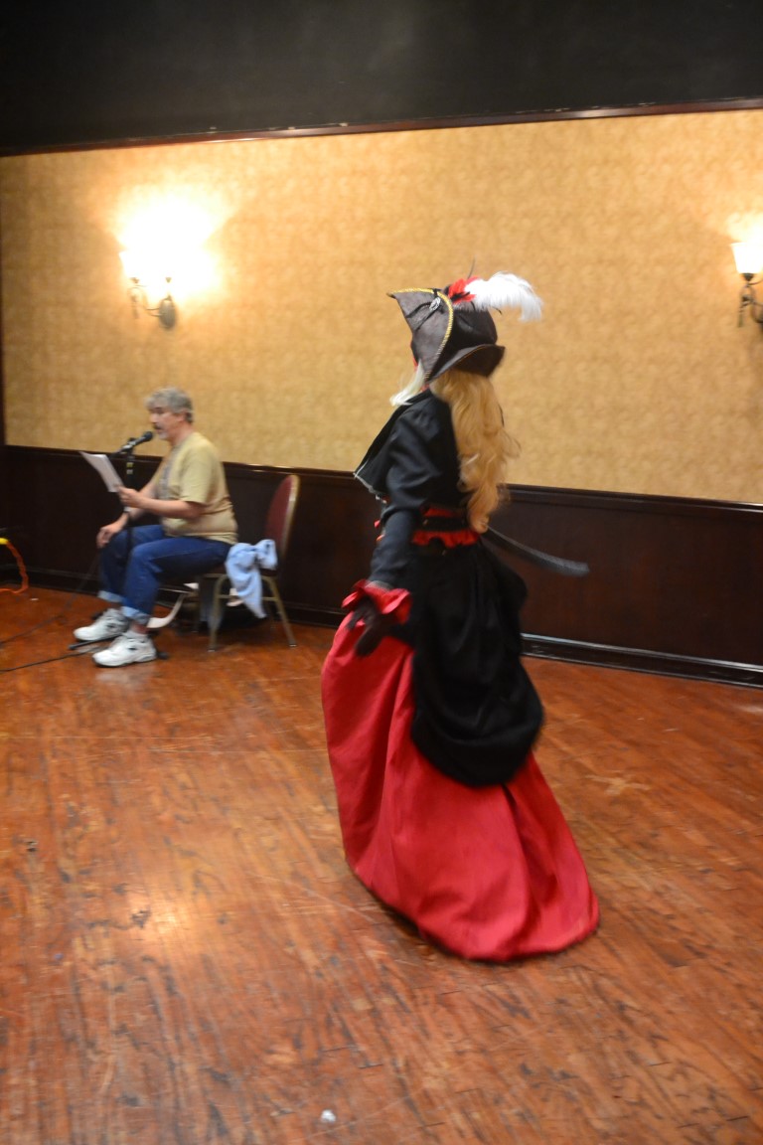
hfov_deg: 36.9
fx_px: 1144
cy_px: 572
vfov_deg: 53.1
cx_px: 382
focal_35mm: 36
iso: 3200
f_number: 4
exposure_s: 1/25
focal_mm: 24
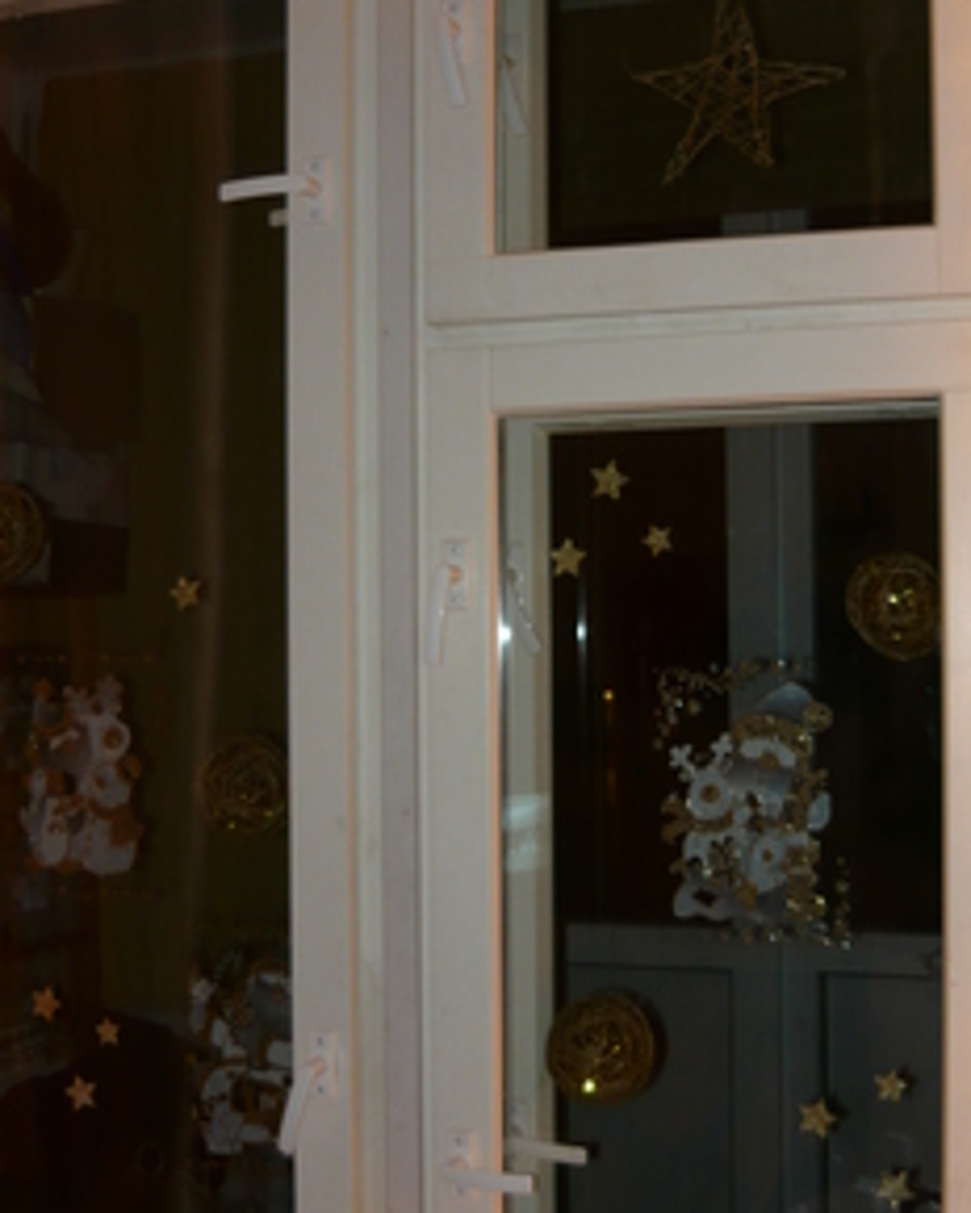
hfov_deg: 30.2
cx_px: 515
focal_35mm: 50
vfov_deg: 37.3
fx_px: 1796
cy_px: 615
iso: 100
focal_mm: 5.5
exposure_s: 1/30
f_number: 2.8
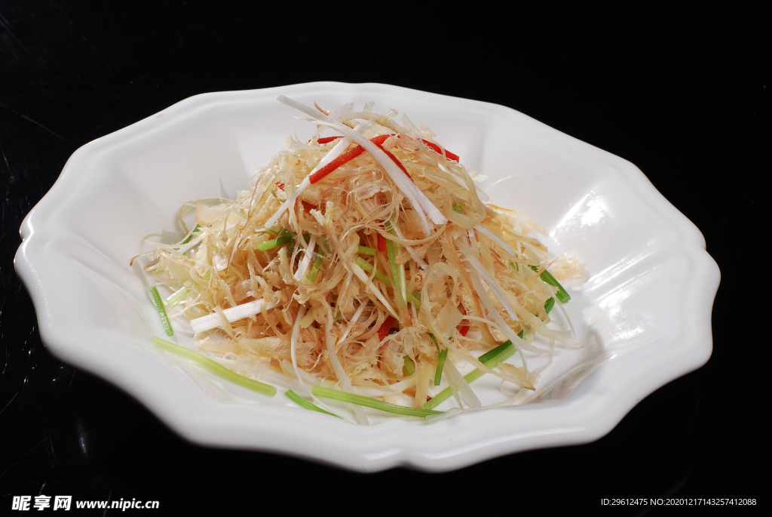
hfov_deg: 27.0
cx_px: 386
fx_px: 1610
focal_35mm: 75
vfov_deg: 18.2
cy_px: 258
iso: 100
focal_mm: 50
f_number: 13
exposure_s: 1/125
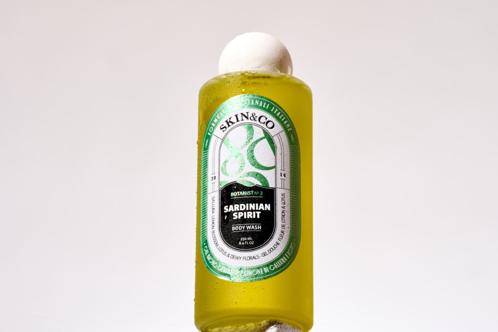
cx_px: 253
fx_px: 1646
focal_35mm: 119
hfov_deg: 17.2
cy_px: 177
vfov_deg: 11.5
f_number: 20
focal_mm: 105
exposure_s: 1/160
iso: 64
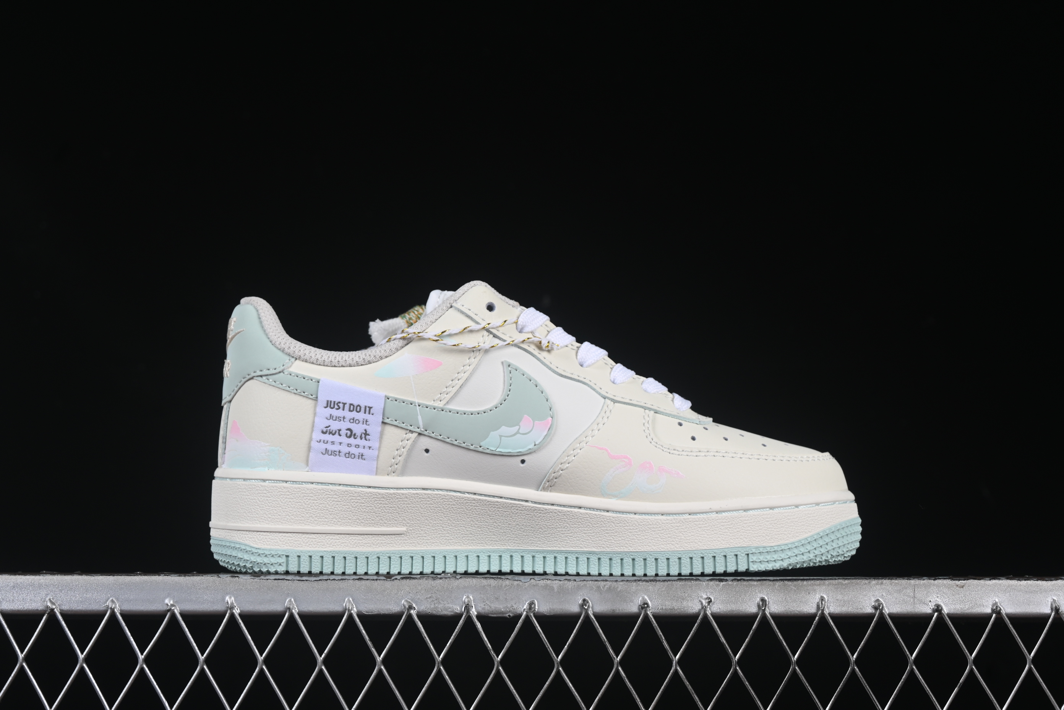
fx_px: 2216
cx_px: 532
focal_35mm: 75
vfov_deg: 18.2
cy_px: 355
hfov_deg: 27.0
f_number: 8
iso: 160
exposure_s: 1/80
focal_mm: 50
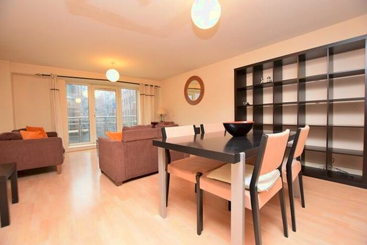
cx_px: 184
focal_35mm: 15
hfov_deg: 100.4
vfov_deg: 77.4
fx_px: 153
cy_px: 122
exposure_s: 1/80
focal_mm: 10
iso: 800
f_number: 4.5
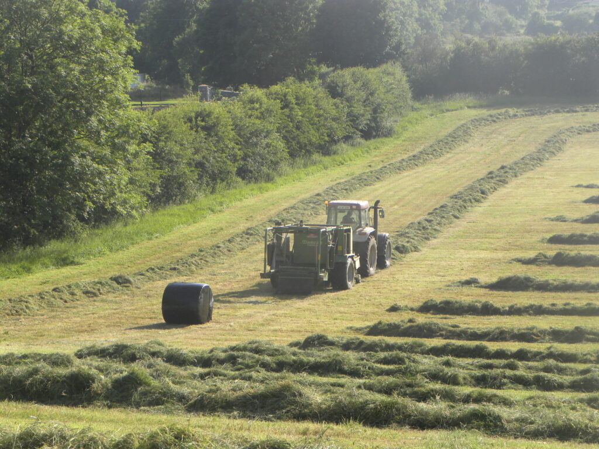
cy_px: 224
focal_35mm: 117
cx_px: 300
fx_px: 2025
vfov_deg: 12.7
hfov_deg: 16.8
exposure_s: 1/250
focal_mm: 20.8
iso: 64
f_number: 4.5
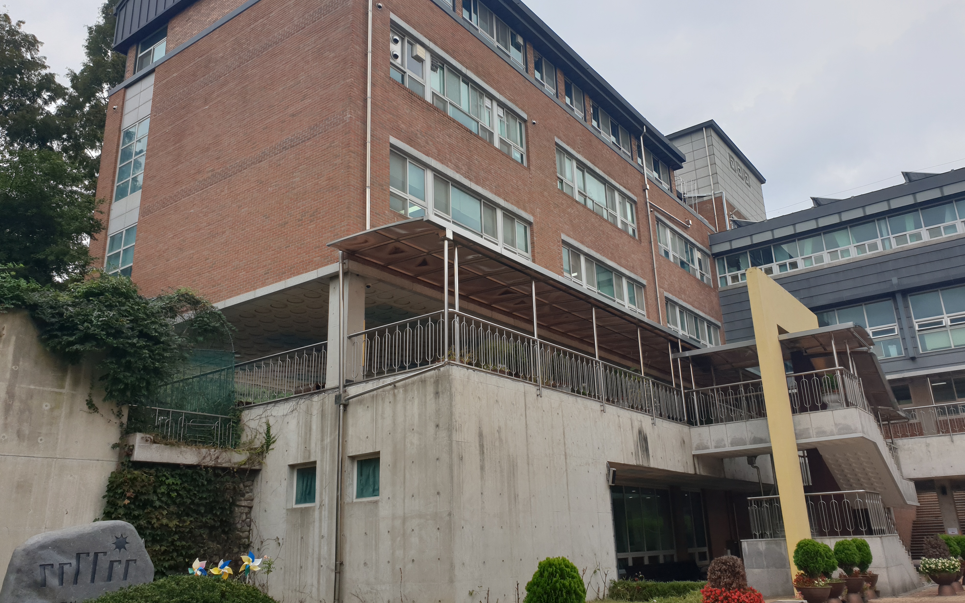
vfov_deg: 44.5
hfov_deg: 66.5
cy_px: 279
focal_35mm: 28
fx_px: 736
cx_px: 488
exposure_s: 1/799
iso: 50
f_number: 2.4
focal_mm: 4.3
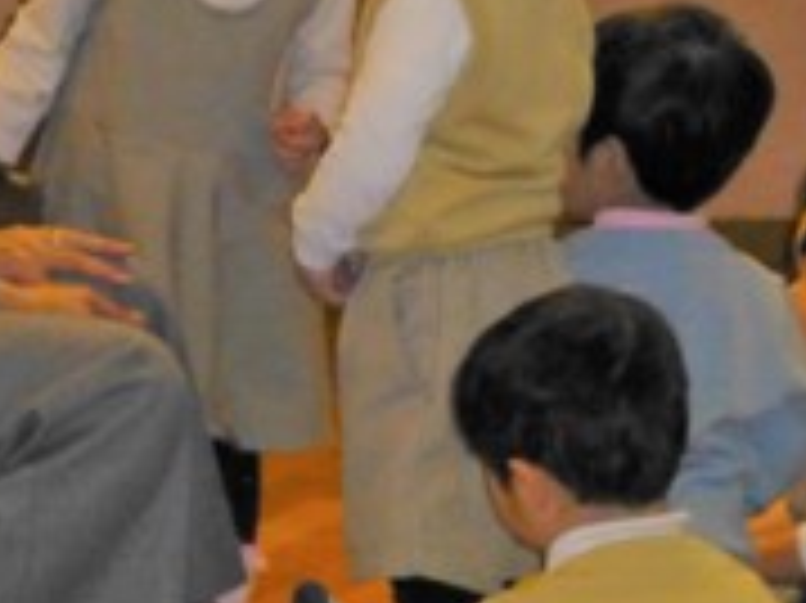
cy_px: 63
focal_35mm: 333
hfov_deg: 6.0
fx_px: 7748
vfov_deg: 4.5
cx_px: 302
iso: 1000
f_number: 5.4
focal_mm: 27.6
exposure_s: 1/60
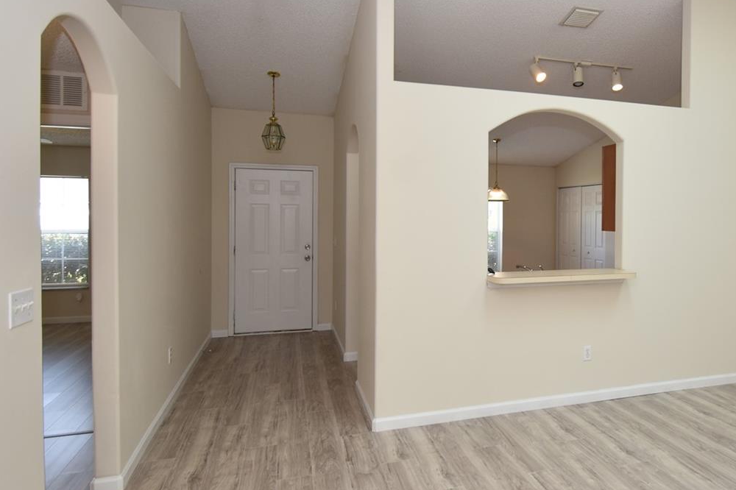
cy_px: 219
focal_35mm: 24
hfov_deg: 72.3
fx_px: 490
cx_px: 470
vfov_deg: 53.0
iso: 220
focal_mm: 10
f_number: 4
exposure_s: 1/60
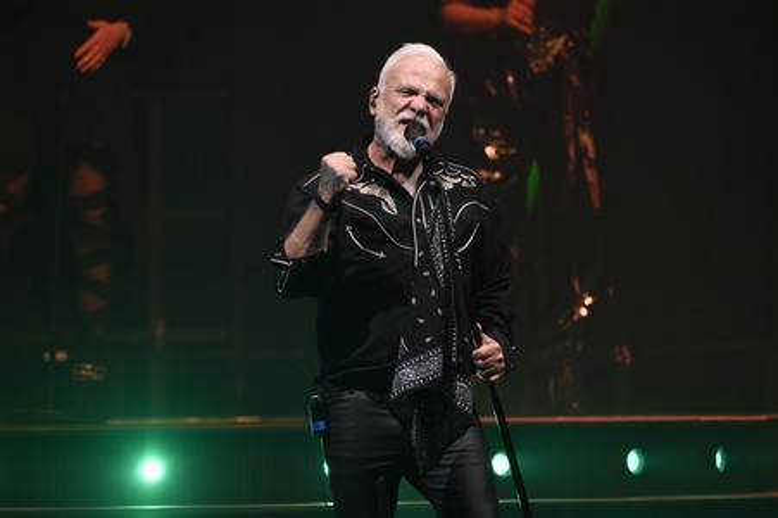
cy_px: 259
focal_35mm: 500
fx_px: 10797
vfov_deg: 2.7
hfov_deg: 4.1
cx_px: 389
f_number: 6.3
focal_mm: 500
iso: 2500
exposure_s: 1/320
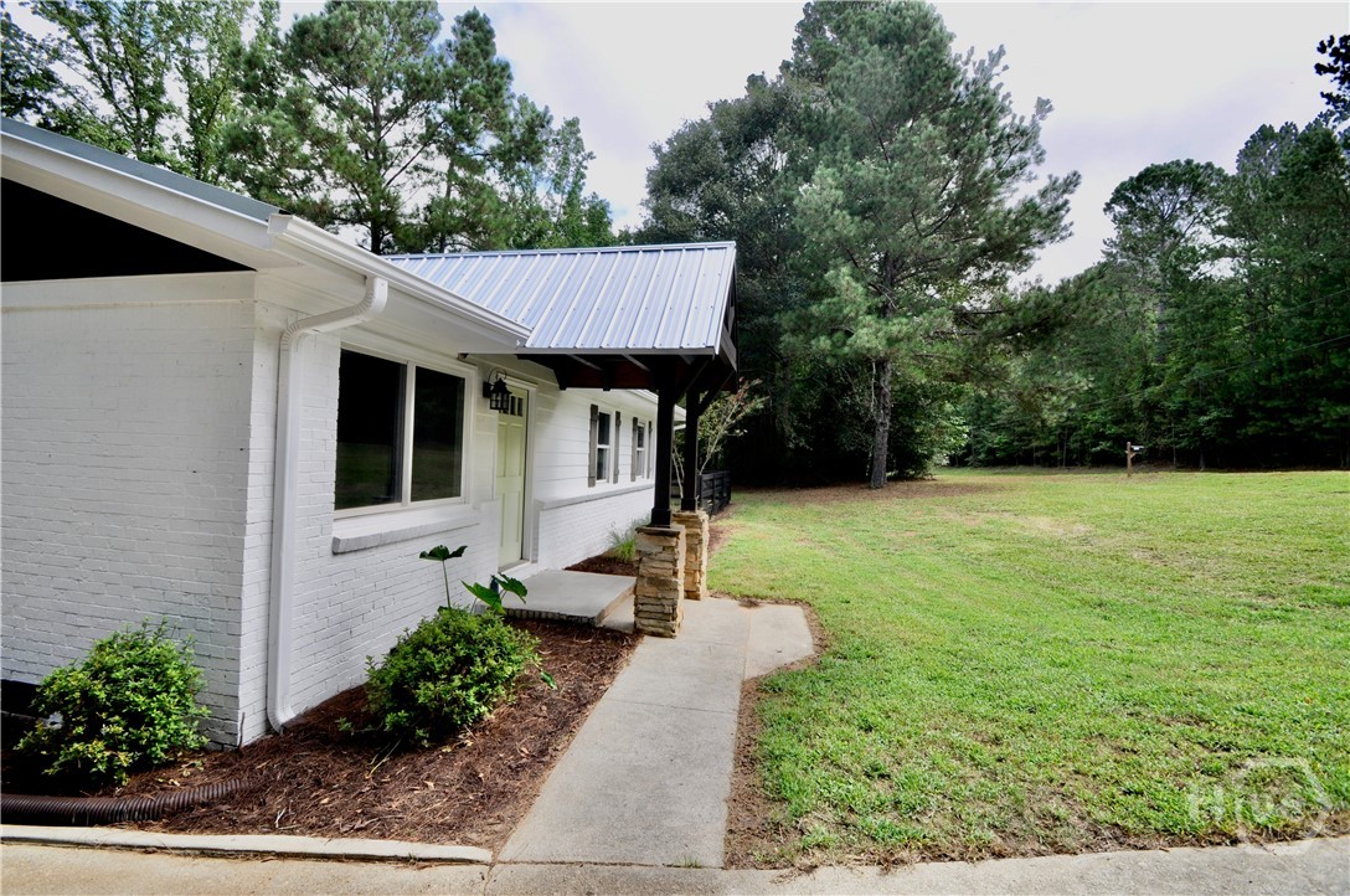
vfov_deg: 77.1
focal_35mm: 15
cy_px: 448
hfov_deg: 100.5
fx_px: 562
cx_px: 675
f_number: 8
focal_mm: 10
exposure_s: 1/250
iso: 200
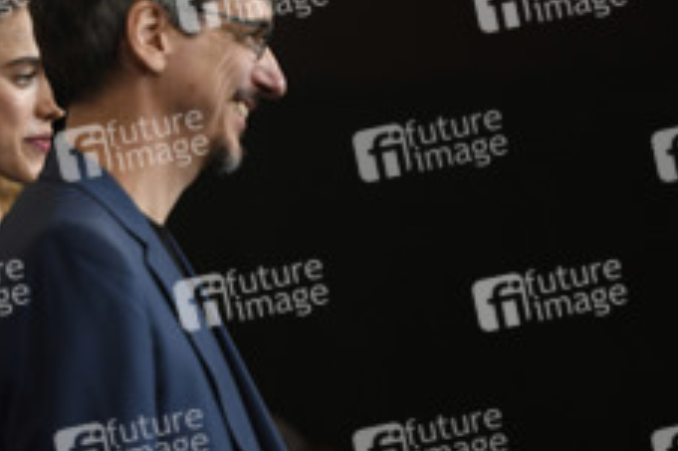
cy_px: 221
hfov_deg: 5.2
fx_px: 7471
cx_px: 172
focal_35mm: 397
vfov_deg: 3.5
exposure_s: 1/320
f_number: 3.2
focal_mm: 200
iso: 800
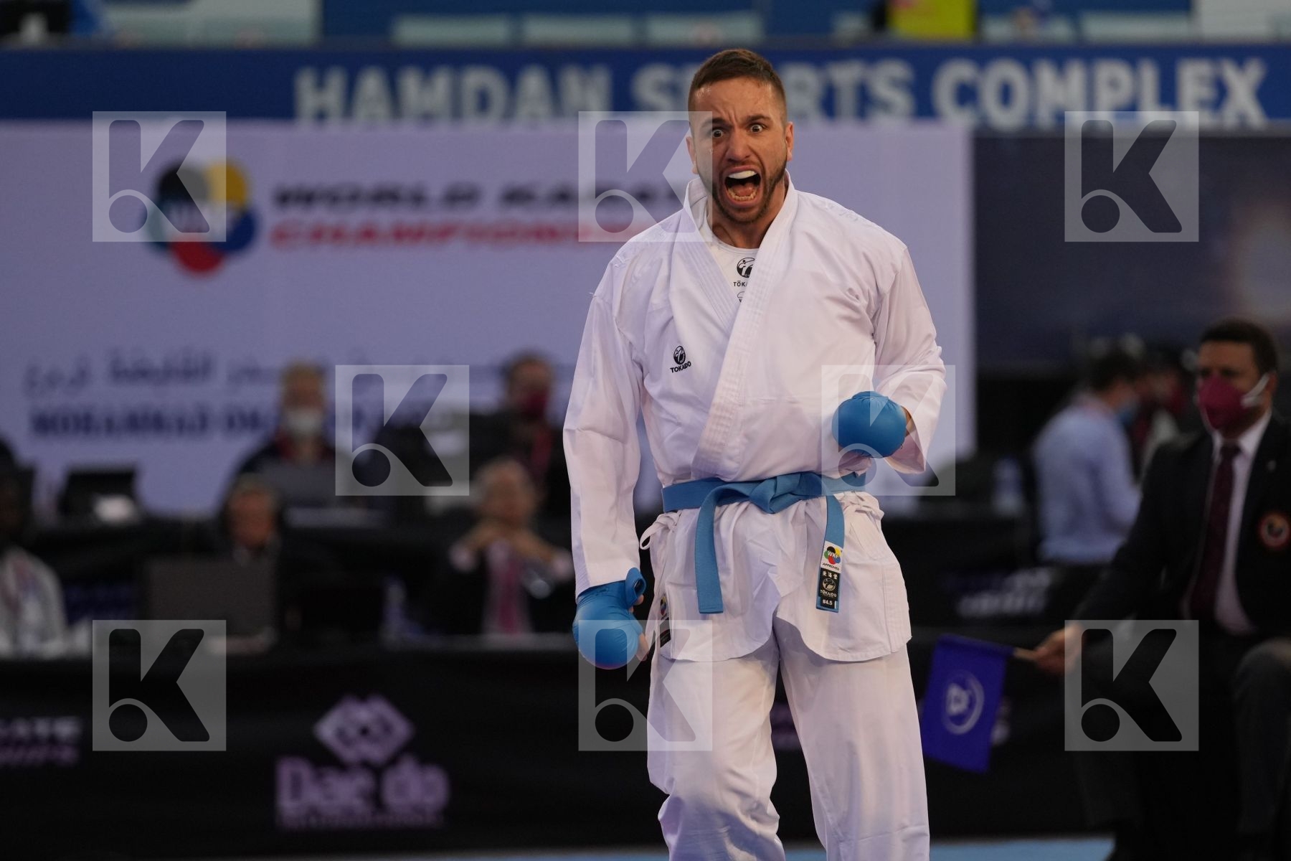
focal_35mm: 300
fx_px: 10757
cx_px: 646
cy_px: 430
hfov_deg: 6.9
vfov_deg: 4.6
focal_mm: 200
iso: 1250
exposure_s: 1/1000
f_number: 2.8
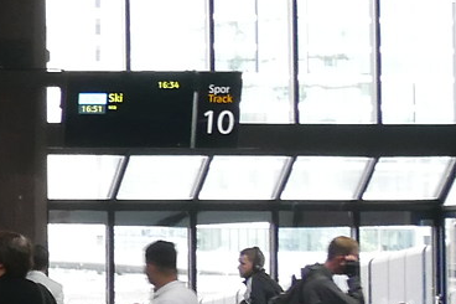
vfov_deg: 7.2
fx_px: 2405
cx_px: -693
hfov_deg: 9.5
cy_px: 169
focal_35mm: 190
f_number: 5
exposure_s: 1/50
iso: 800
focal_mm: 14
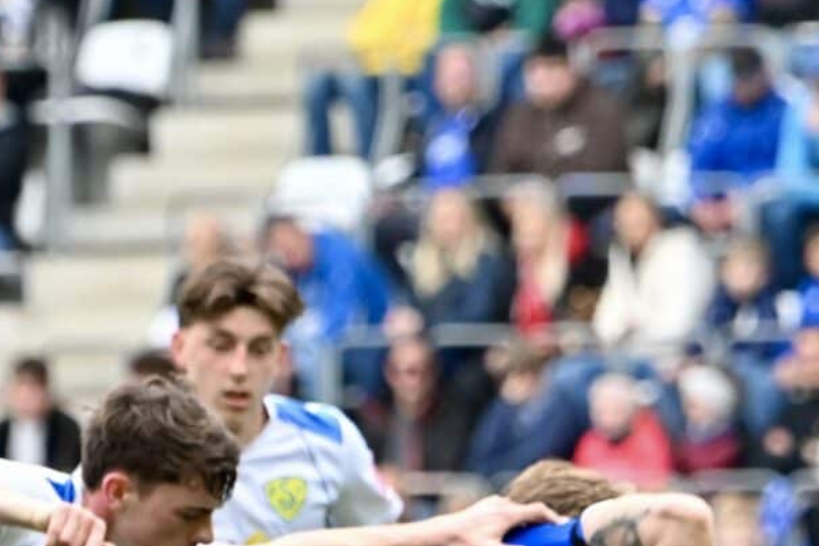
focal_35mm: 1019
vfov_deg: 1.3
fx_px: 23180
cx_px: 444
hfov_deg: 2.0
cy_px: 820
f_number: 5.6
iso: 1800
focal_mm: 300
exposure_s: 1/1600
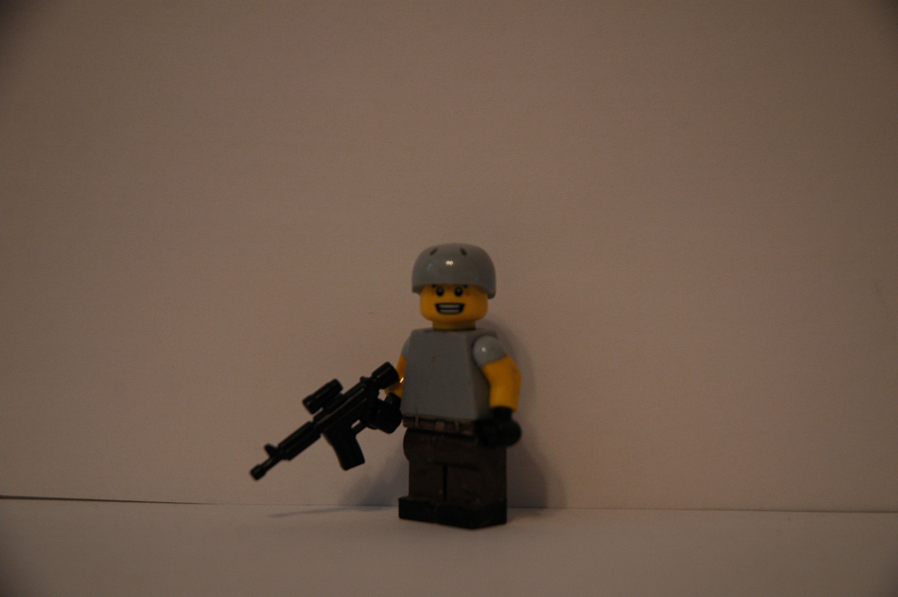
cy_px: 298
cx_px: 449
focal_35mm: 105
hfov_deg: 19.5
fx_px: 2617
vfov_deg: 13.0
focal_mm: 70
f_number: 4.5
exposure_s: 1/30
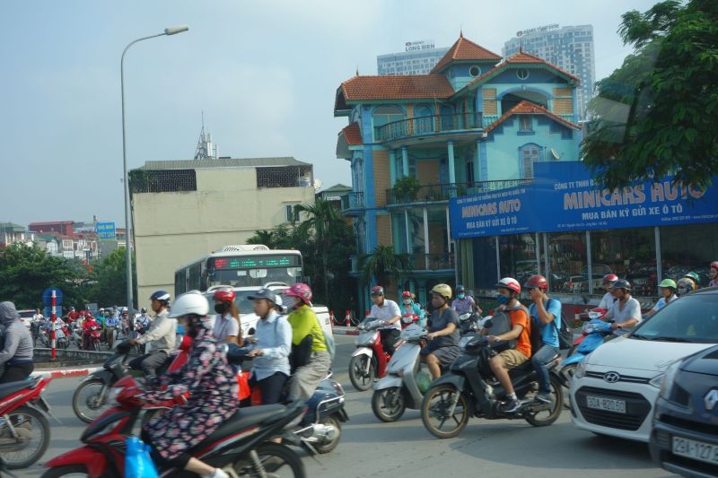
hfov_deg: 41.9
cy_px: 239
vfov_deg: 28.6
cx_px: 359
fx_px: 937
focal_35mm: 47
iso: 125
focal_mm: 17.4
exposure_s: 1/320
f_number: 5.6
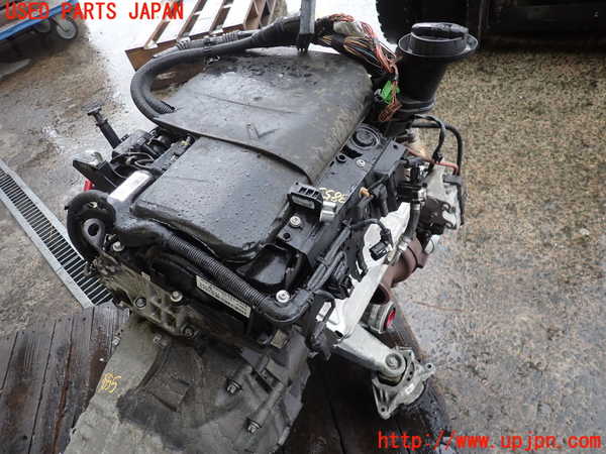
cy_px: 227
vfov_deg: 54.9
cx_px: 303
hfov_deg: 69.4
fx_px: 438
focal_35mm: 25
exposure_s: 1/50
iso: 200
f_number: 2
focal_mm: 4.5
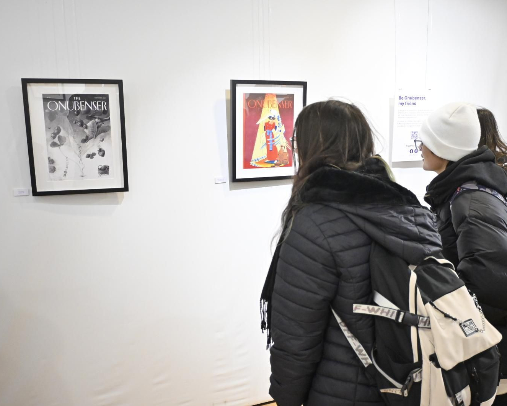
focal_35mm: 34
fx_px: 510
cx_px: 278
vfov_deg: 43.4
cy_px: 202
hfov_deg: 52.8
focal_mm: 20
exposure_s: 1/200
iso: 2500
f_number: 3.8
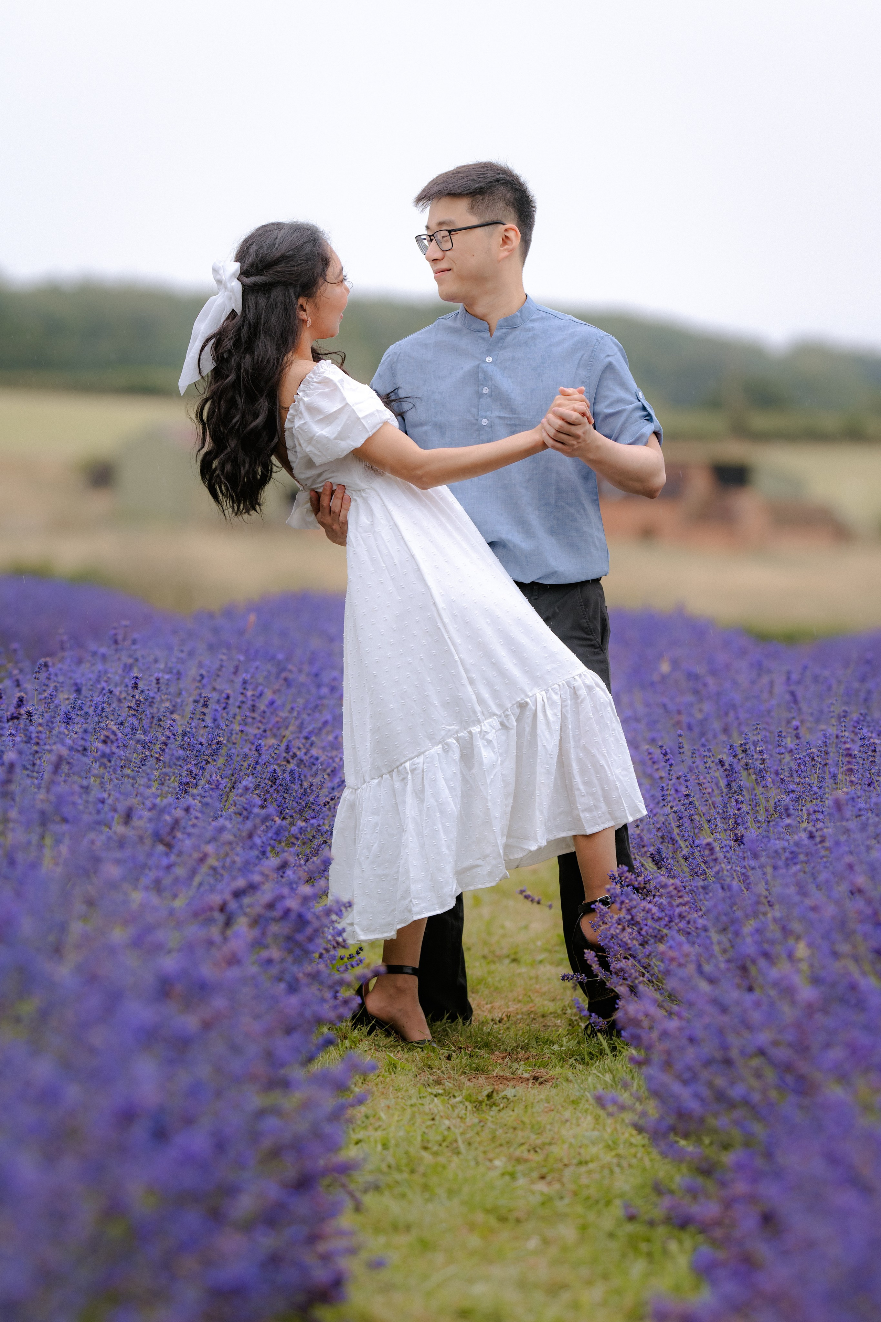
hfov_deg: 10.2
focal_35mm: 135
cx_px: 440
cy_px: 661
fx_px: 4955
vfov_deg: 15.2
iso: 100
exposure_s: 1/400
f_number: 2.8
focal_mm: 135
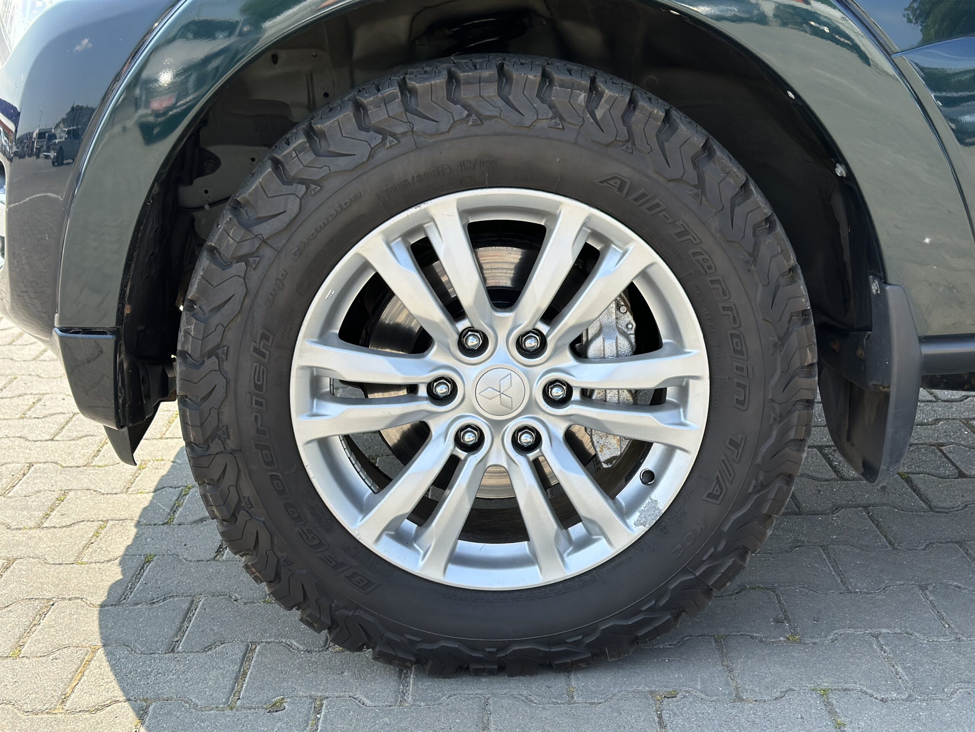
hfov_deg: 39.7
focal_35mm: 48
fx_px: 1352
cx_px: 488
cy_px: 366
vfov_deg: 30.3
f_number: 1.78
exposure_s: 1/1695
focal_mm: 6.86
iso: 80
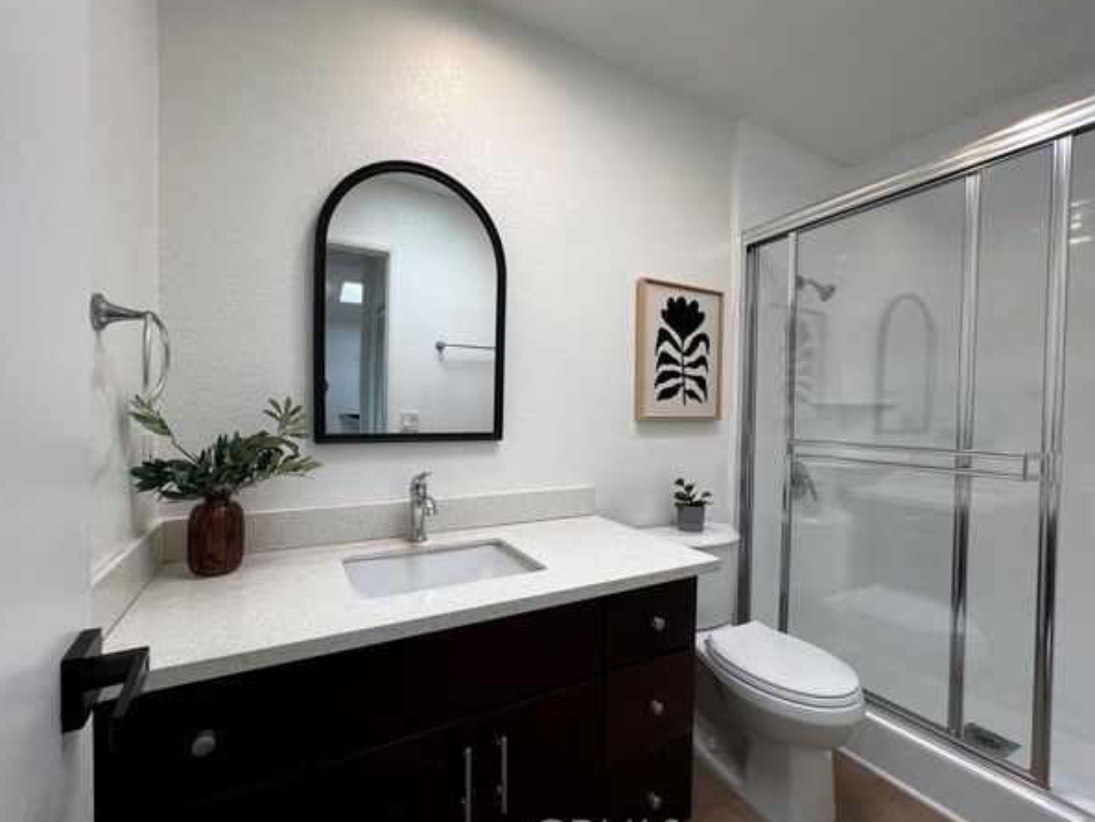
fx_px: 443
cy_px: 420
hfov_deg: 102.0
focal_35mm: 14
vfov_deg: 85.7
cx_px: 536
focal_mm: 1.57
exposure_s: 1/120
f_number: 1.8
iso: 64
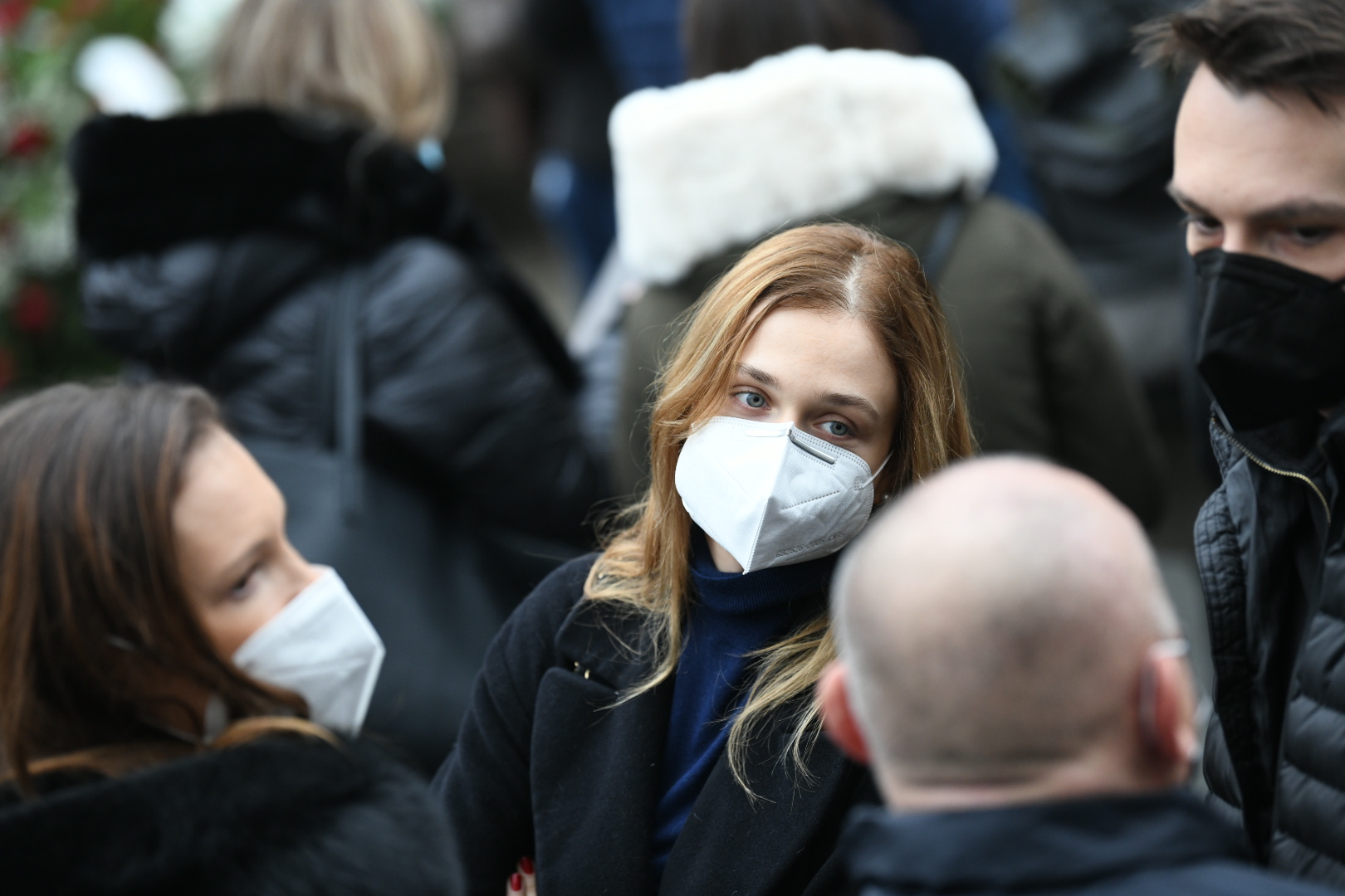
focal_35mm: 170
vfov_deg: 8.1
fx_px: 6351
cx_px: 672
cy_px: 448
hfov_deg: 12.1
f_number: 3.5
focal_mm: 170
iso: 1250
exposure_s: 1/400
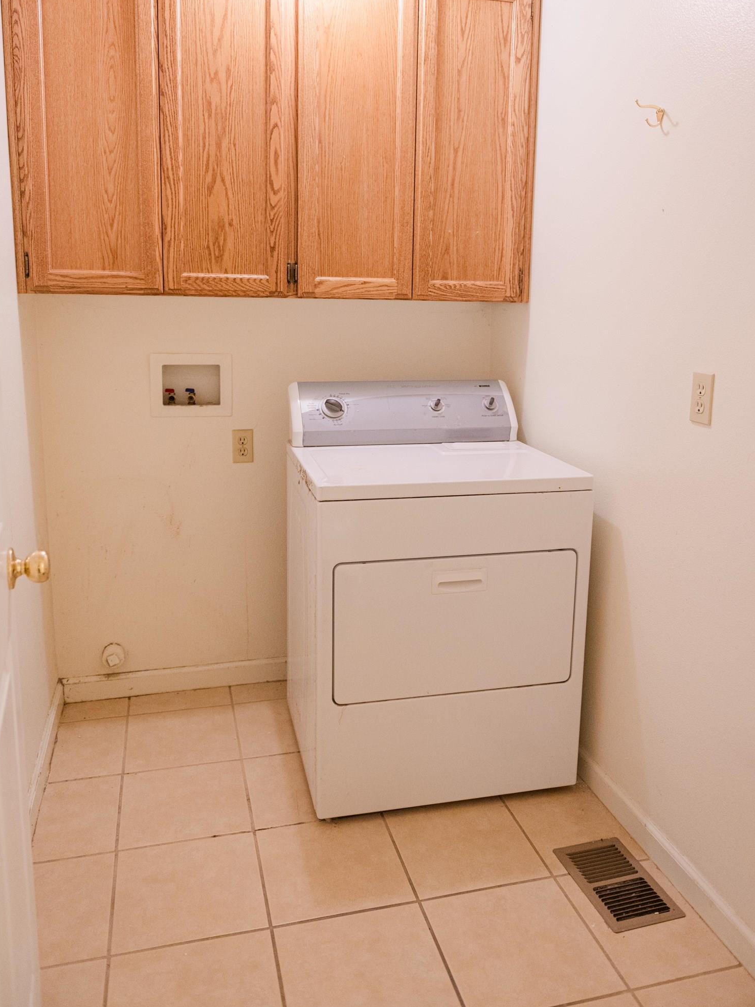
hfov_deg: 51.4
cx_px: 378
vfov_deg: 65.0
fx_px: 785
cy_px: 428
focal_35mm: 27
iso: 2500
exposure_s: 1/100
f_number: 2.8
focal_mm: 24
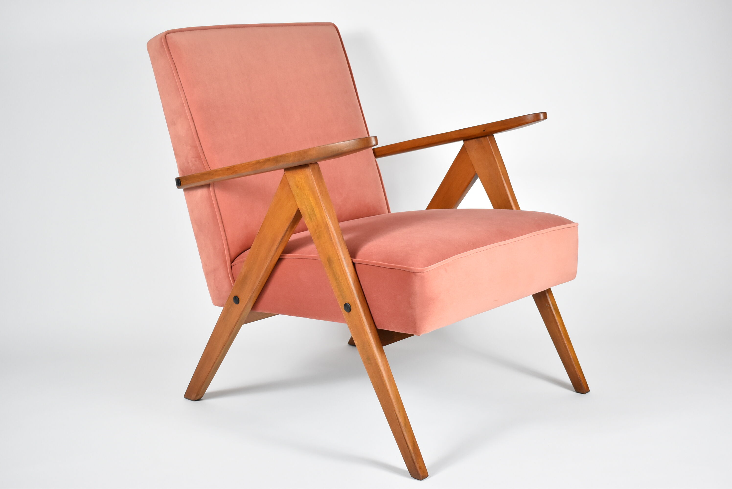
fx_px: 1038
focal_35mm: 51
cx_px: 366
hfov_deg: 38.9
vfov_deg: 26.5
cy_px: 244
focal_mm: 34
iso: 1250
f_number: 4.5
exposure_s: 1/125
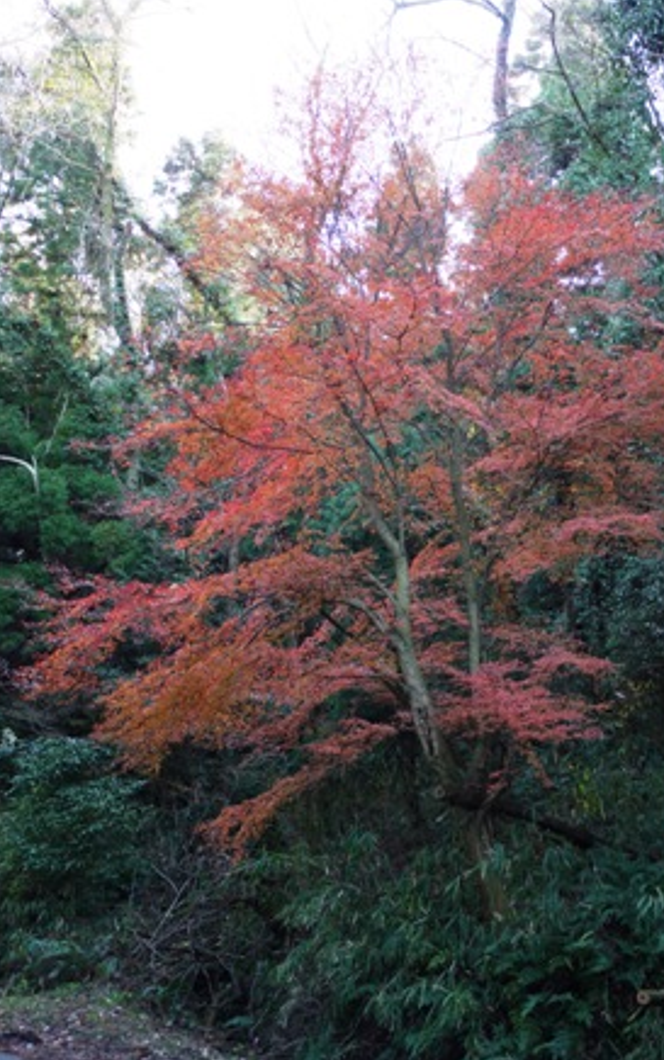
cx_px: 404
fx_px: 1070
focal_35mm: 37
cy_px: 520
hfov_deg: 34.3
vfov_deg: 52.7
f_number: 3.8
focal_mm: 17
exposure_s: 1/30
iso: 100
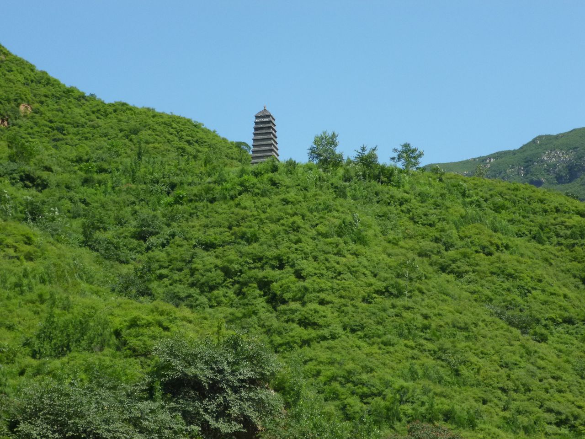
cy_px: 220
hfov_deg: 22.5
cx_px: 292
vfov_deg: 17.0
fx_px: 1470
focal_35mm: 87
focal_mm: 15.5
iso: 250
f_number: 5.8
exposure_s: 1/500
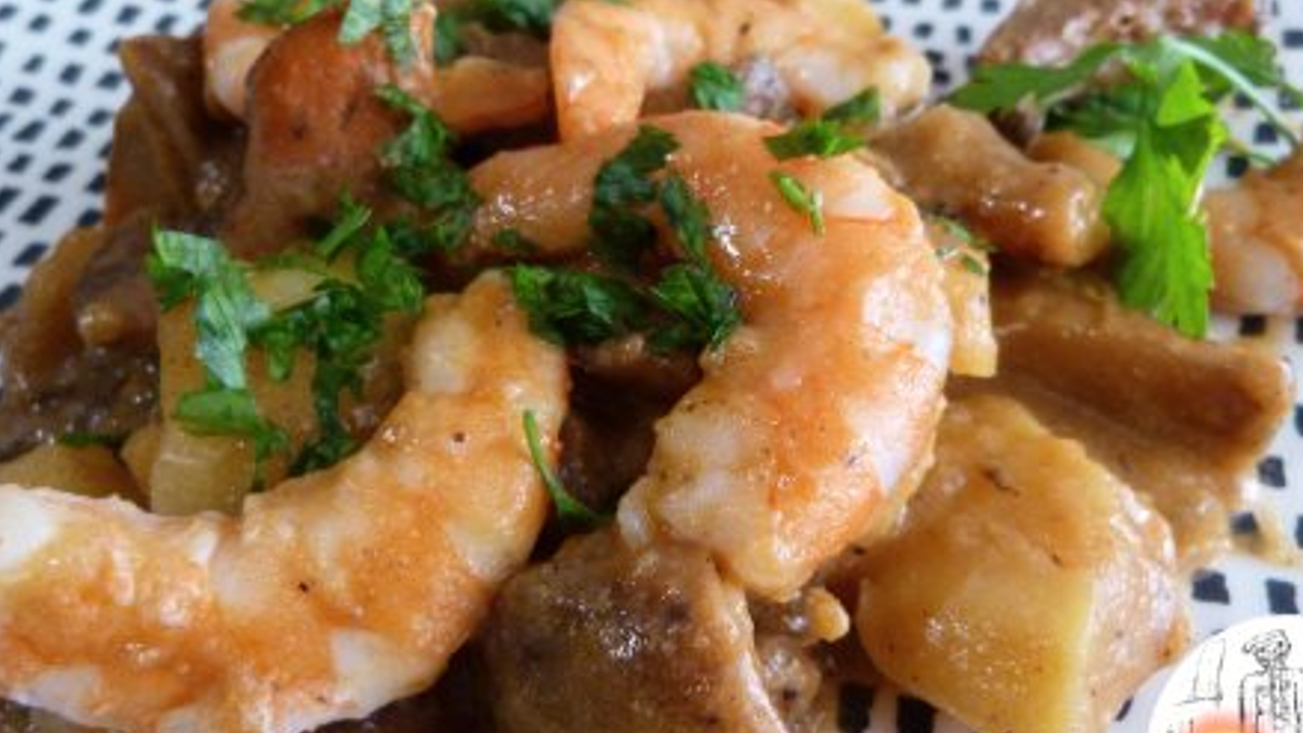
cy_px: 355
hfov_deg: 62.5
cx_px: 712
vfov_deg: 37.8
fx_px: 1071
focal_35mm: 31
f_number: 2.8
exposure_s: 1/60
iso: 320
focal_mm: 4.5
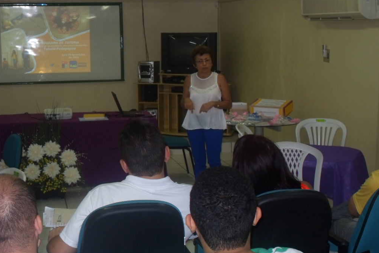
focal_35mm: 62
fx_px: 653
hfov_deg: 32.4
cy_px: 135
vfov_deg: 21.9
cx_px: 190
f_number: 3.7
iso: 240
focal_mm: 10.1
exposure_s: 1/60
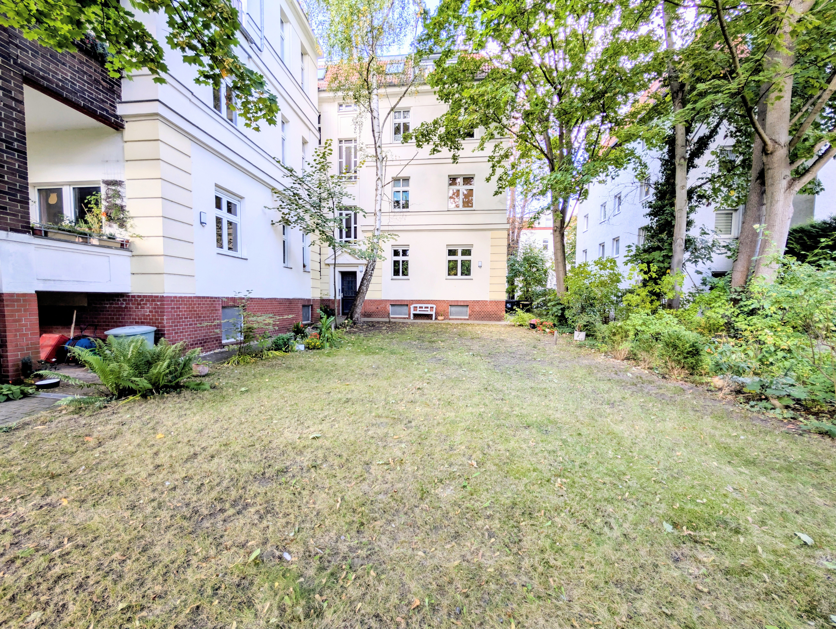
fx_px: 290
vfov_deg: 94.6
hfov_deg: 110.5
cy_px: 314
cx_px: 418
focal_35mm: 12
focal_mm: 2.02
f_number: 1.7
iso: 48
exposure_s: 1/248
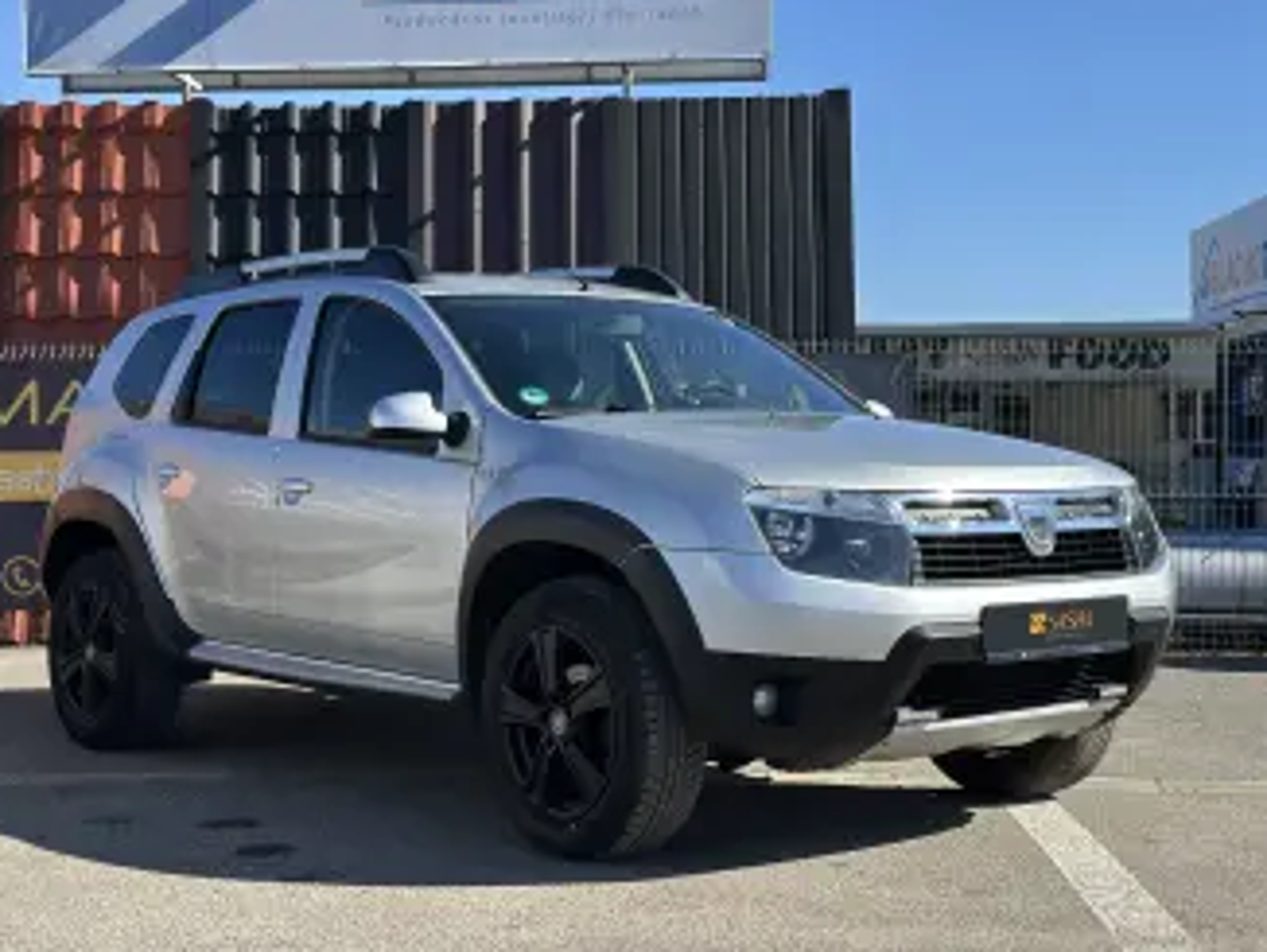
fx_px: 1941
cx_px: 610
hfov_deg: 36.1
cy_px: 443
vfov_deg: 27.6
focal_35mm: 53
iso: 80
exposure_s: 1/4566
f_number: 1.78
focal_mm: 6.86
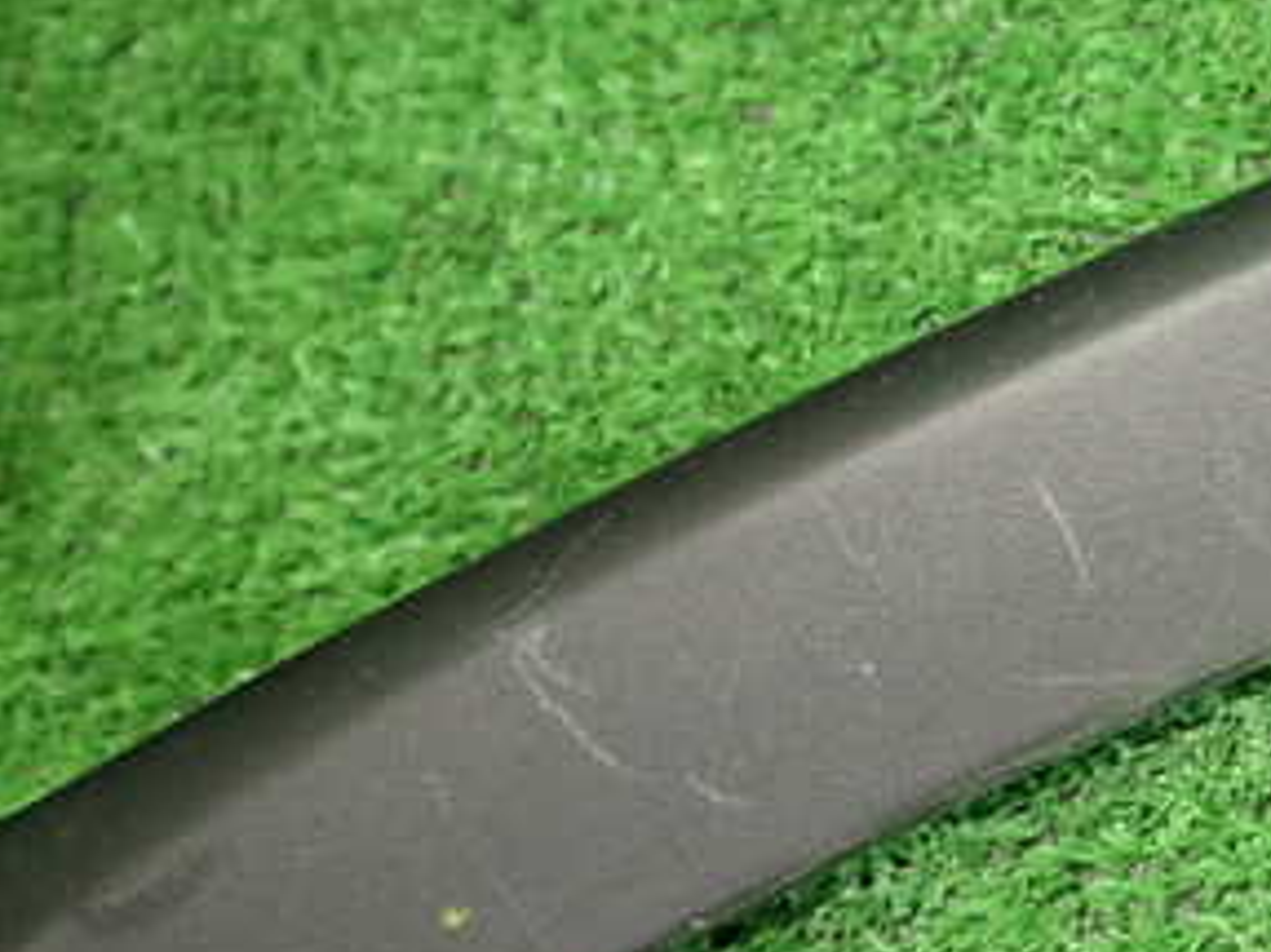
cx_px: 1253
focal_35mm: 67
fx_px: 2459
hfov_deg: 27.4
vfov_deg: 21.9
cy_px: 381
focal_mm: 5.79
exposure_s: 1/30
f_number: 2.4
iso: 320
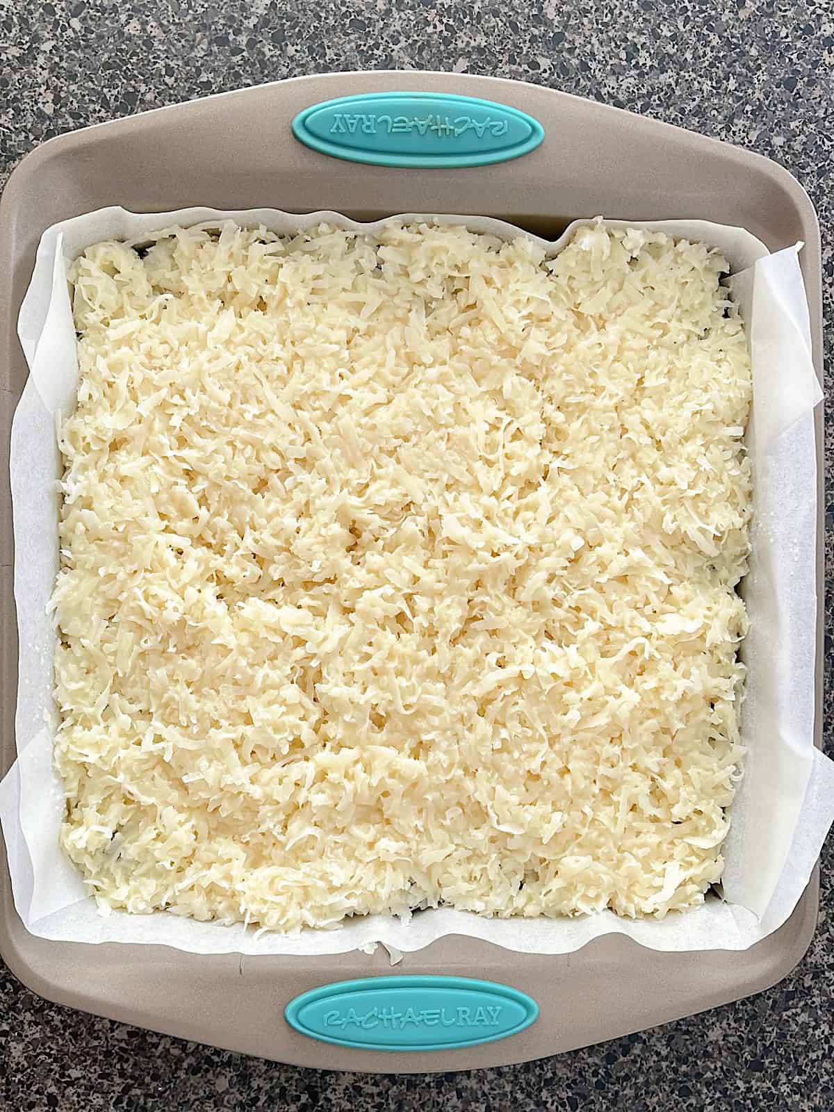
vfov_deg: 56.8
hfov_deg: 44.2
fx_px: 1028
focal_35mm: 32
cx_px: 417
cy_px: 556
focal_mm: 5.1
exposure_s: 1/121
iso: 50
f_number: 1.6
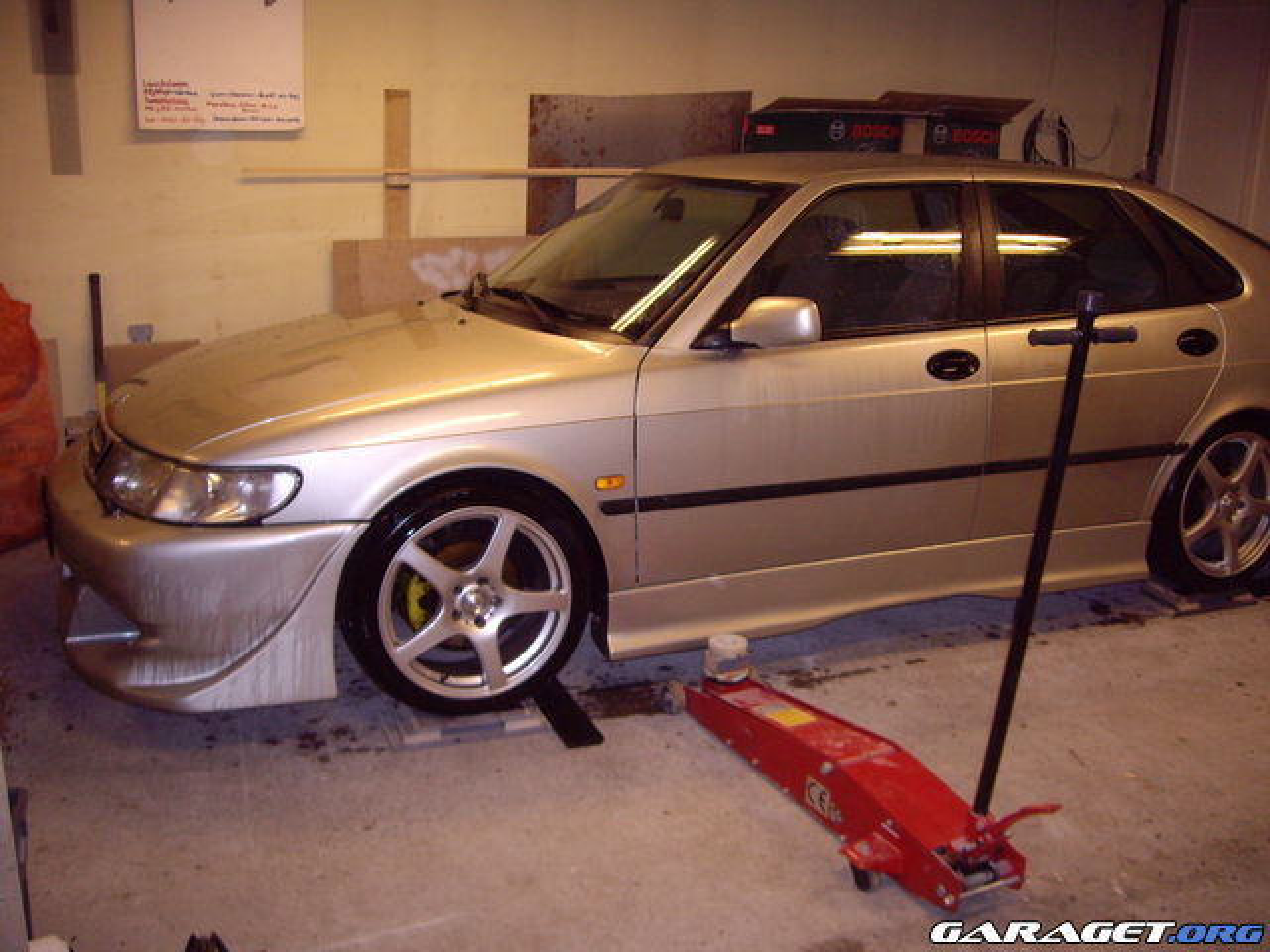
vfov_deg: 37.7
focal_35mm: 38
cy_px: 476
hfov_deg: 49.0
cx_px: 635
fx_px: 1394
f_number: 2.7
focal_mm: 6.2
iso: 200
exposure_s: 1/40
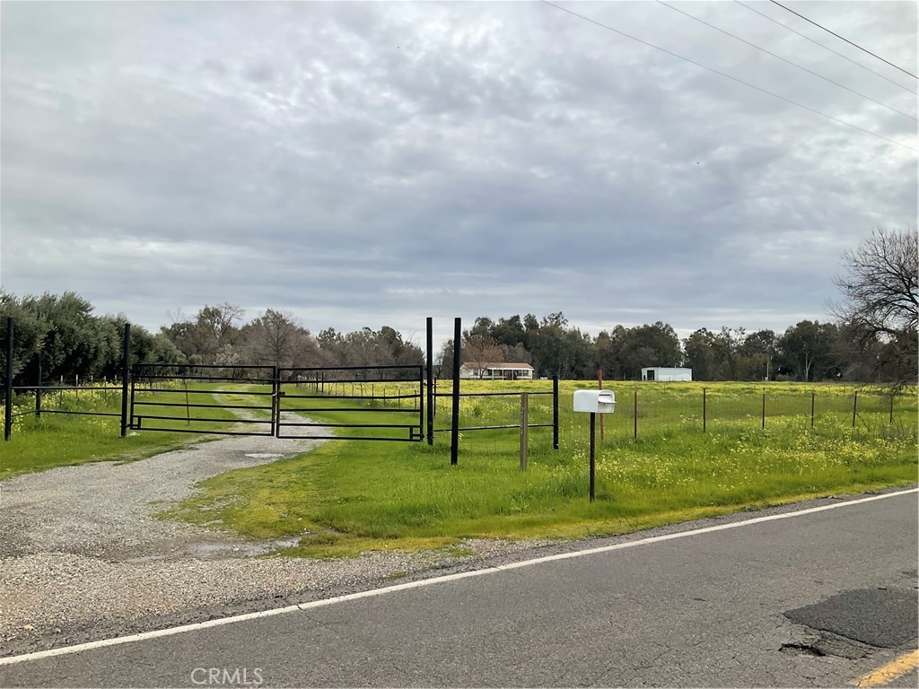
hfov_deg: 61.7
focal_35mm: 29
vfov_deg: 48.2
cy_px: 344
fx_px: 770
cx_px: 460
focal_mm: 3
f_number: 1.8
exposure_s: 1/2538
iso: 16
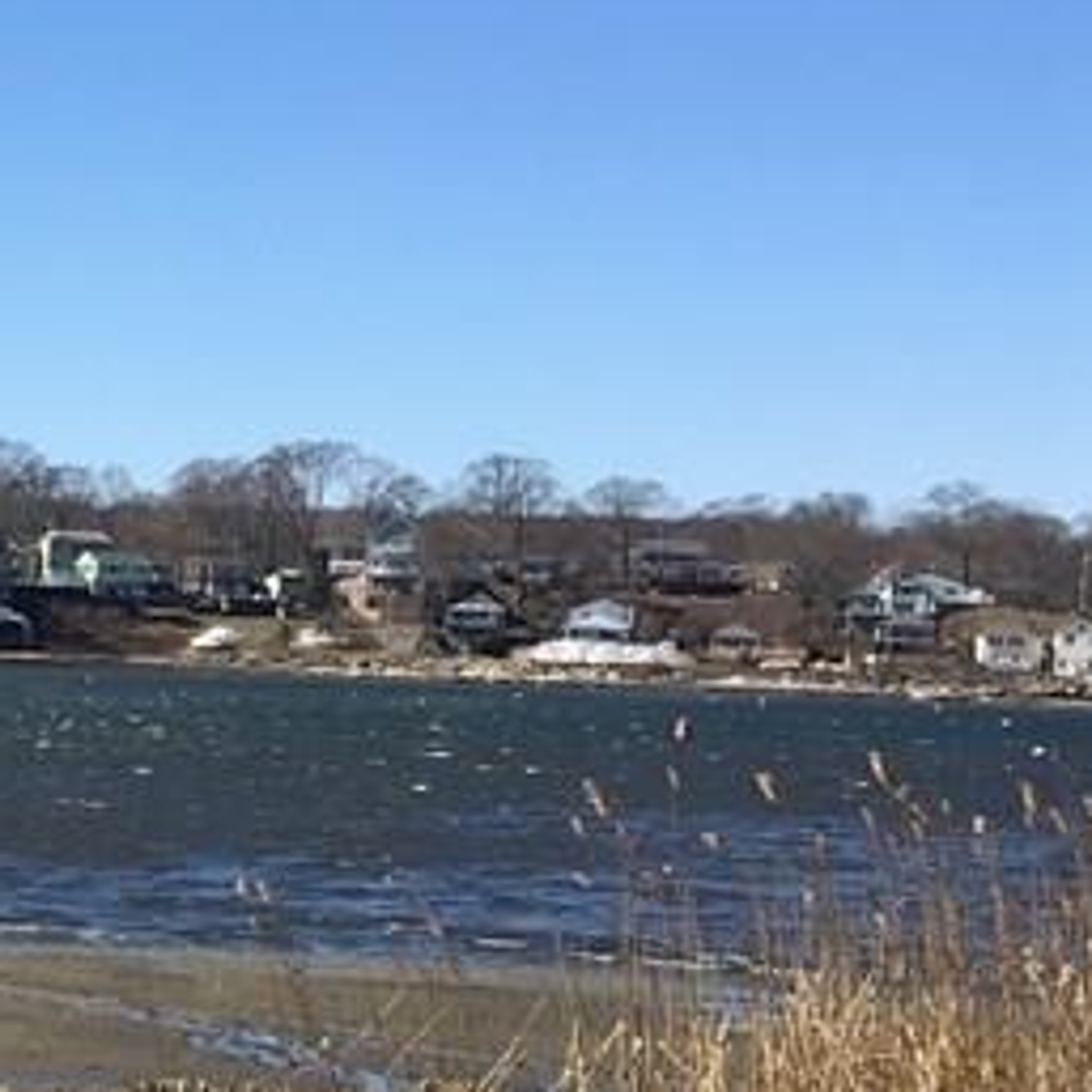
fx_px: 3640
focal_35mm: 102
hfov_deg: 14.8
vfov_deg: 16.9
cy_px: 901
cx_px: -901
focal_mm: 4.15
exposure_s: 1/1451
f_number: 2.2
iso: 25
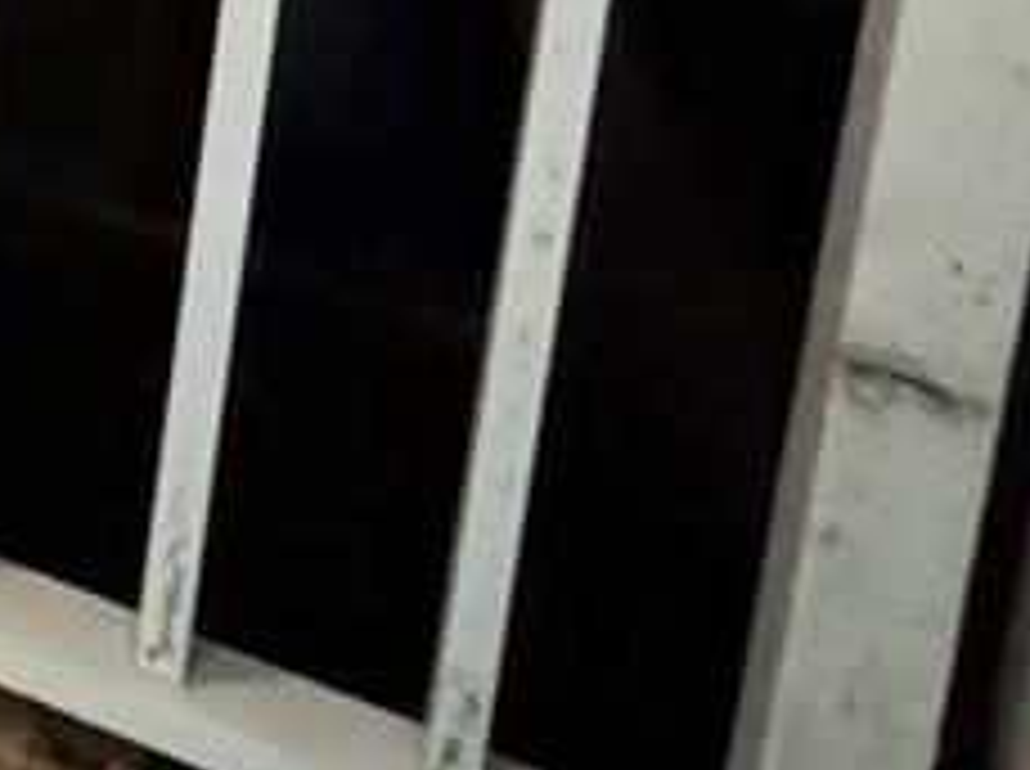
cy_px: -1423
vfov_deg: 10.9
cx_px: -1628
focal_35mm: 98
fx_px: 2911
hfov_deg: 13.2
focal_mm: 2.22
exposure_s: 1/24
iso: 2000
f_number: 2.2
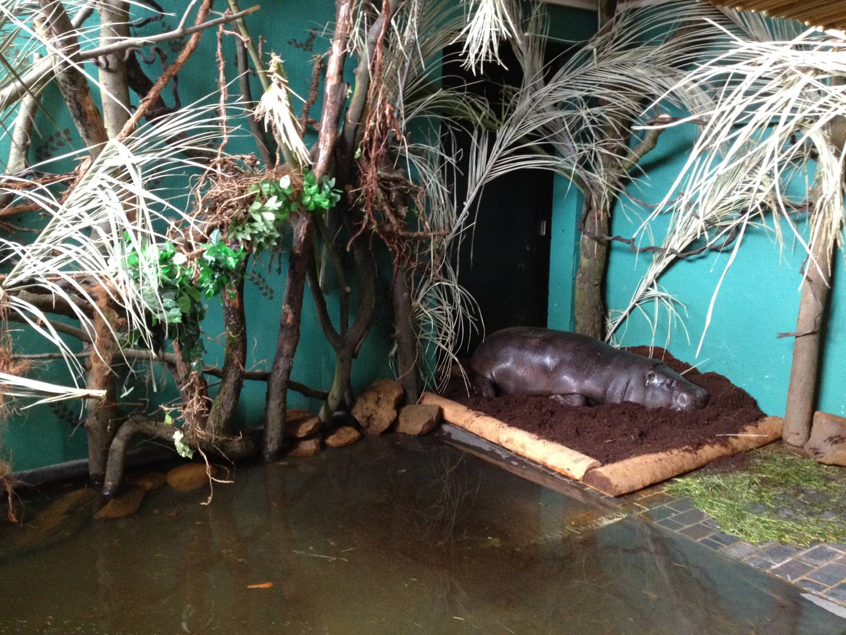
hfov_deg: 52.6
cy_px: 318
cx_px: 423
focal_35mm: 35
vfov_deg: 40.7
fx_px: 855
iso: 320
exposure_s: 1/20
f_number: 2.4
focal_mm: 4.28
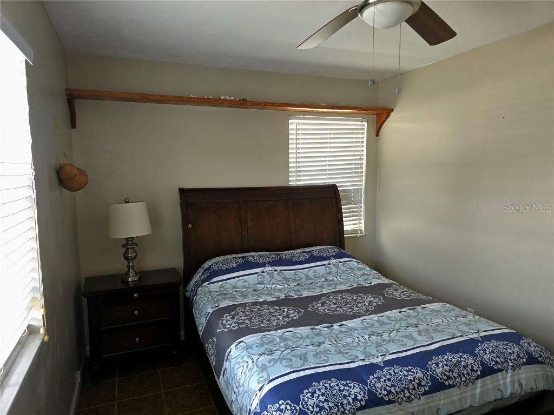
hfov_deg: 73.9
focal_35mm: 23
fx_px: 368
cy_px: 208
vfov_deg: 58.9
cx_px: 277
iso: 125
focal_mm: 6.3
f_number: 1.7
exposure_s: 1/24
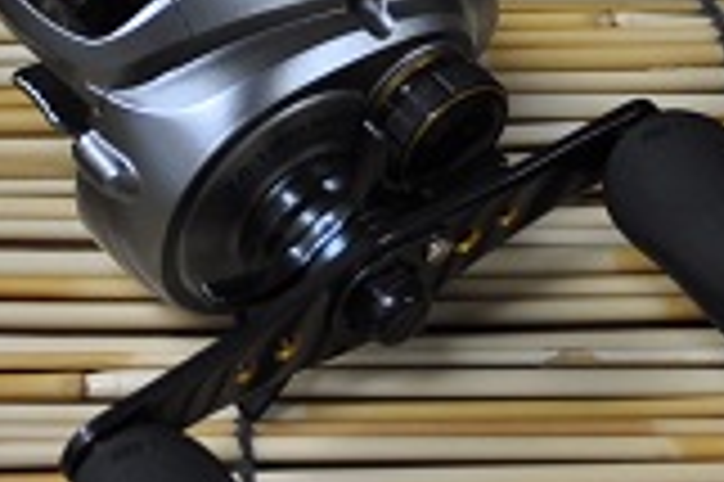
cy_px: 41
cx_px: 99
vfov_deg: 8.7
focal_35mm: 156
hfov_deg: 13.1
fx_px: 3134
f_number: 4.2
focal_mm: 26
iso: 640
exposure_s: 1/60
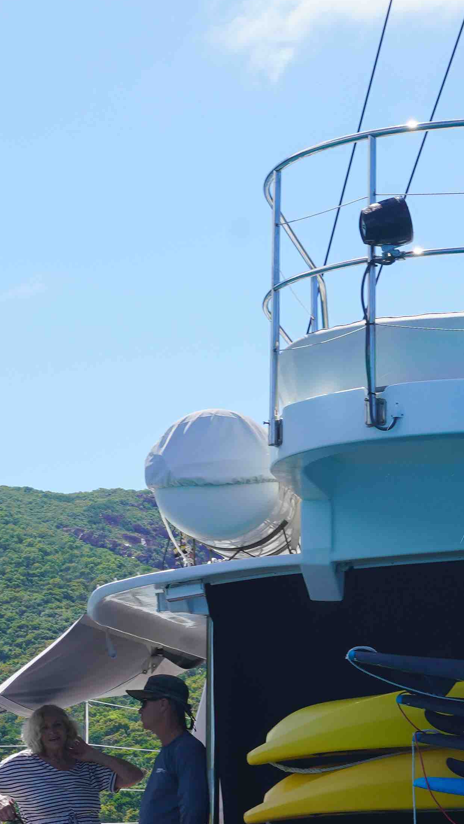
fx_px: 2909
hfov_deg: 9.0
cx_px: 560
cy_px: 673
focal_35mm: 133
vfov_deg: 16.0
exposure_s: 1/160
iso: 100
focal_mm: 35
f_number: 10
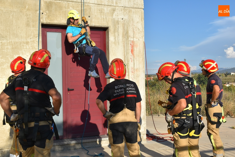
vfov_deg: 28.1
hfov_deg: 41.1
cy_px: 78
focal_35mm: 48
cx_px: 118
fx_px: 314
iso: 200
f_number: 10
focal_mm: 32
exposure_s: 1/400
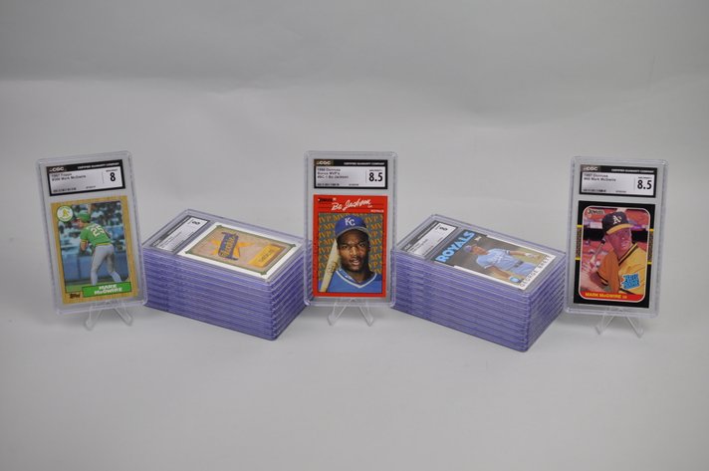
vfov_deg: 22.6
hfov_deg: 33.4
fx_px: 1180
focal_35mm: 60
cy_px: 236
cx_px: 354
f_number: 4.5
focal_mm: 40
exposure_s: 1/80
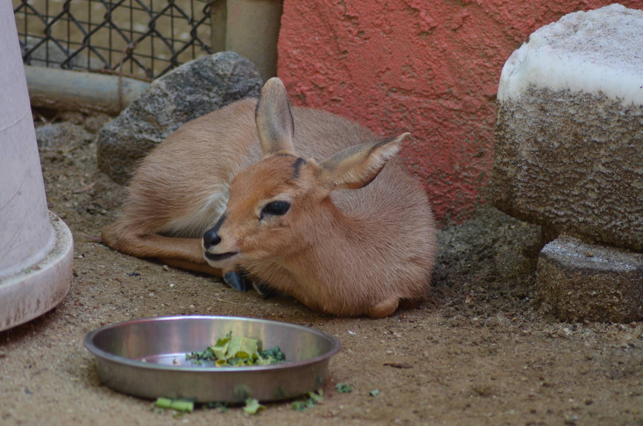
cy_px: 213
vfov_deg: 3.8
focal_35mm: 360
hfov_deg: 5.7
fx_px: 6417
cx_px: 322
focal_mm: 240
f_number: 5
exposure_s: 1/500
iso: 900
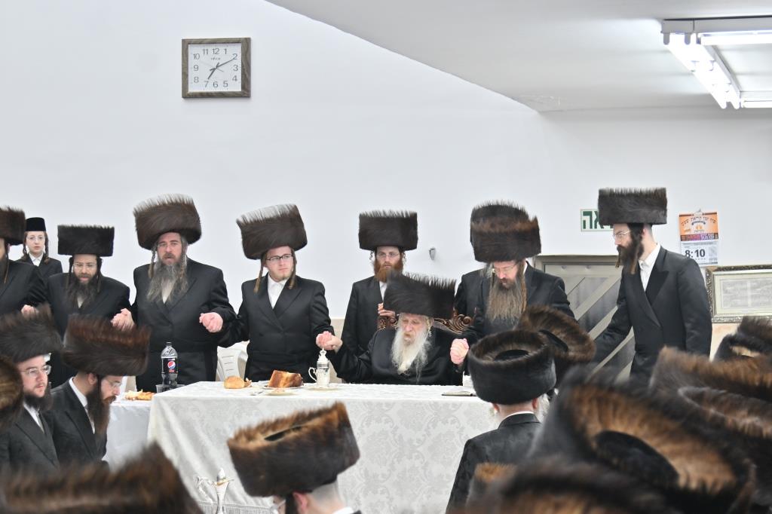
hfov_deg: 27.0
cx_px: 386
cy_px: 257
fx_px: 1608
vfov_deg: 18.2
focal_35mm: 75
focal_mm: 50
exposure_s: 1/250
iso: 500
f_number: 4
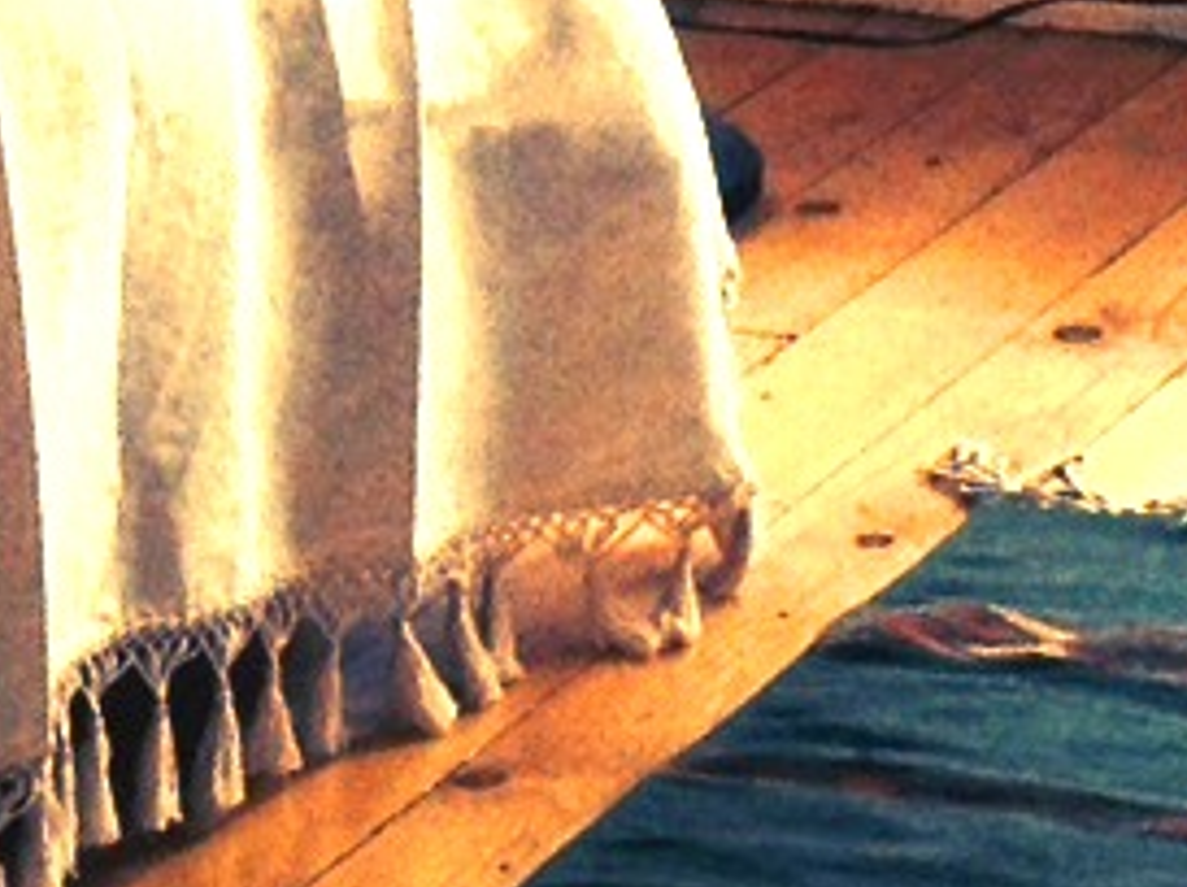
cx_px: 1248
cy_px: -1726
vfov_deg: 5.3
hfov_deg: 7.5
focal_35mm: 263
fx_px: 9007
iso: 50
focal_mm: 4.28
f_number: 2.4
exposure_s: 1/157
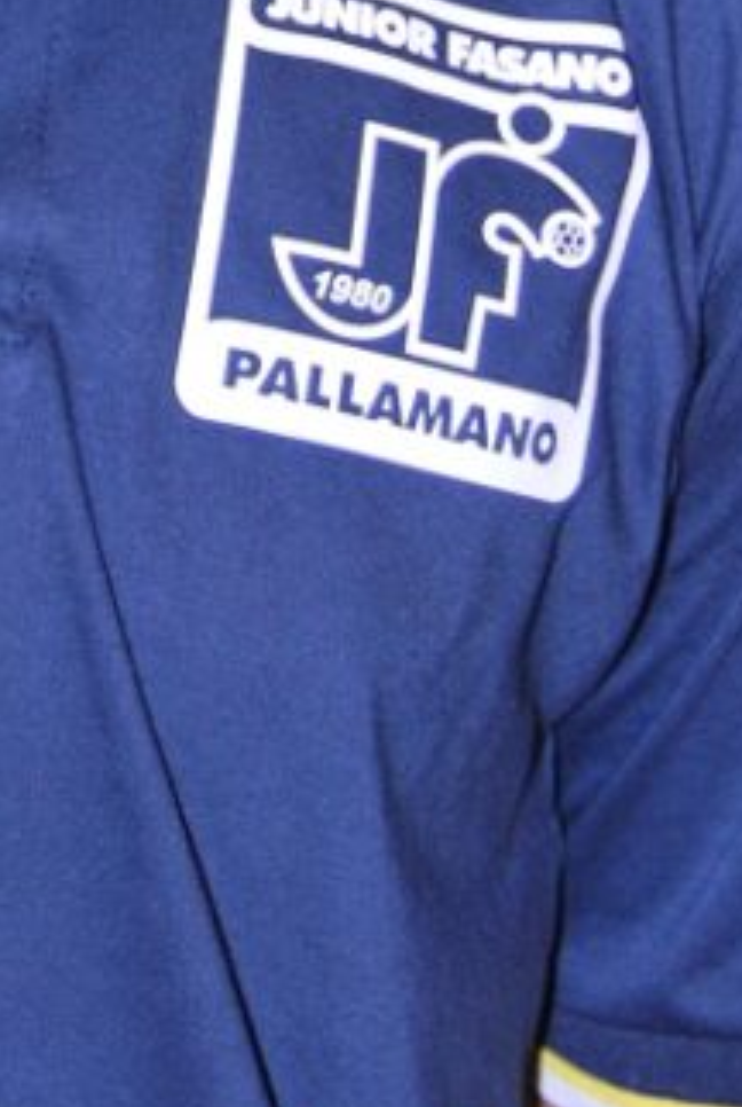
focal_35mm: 203
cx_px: -227
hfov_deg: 6.7
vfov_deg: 9.9
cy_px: -337
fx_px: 6249
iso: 200
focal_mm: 38
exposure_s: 1/60
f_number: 4.8
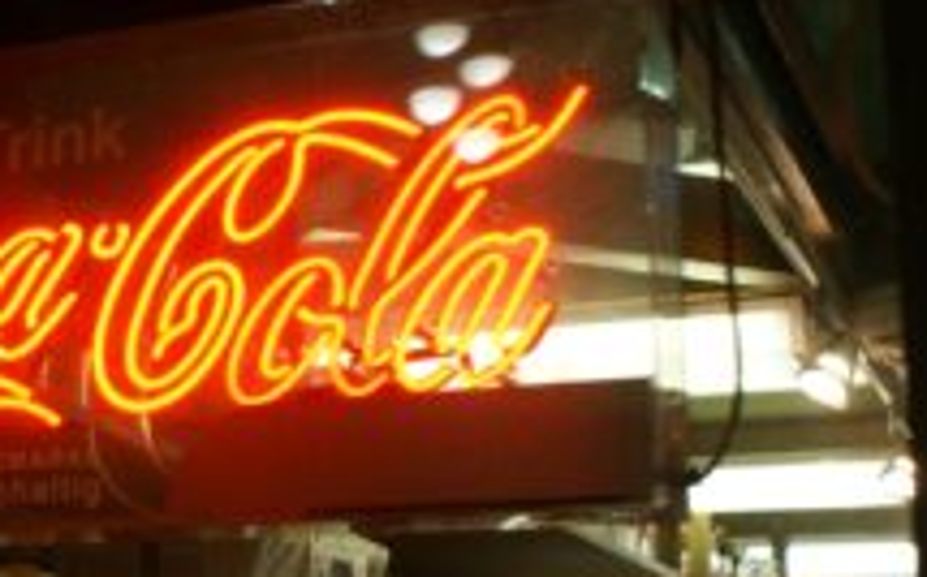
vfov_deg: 16.9
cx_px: 112
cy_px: 340
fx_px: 1944
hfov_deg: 26.0
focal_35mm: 77
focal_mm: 18
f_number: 3.5
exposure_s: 1/30
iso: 125
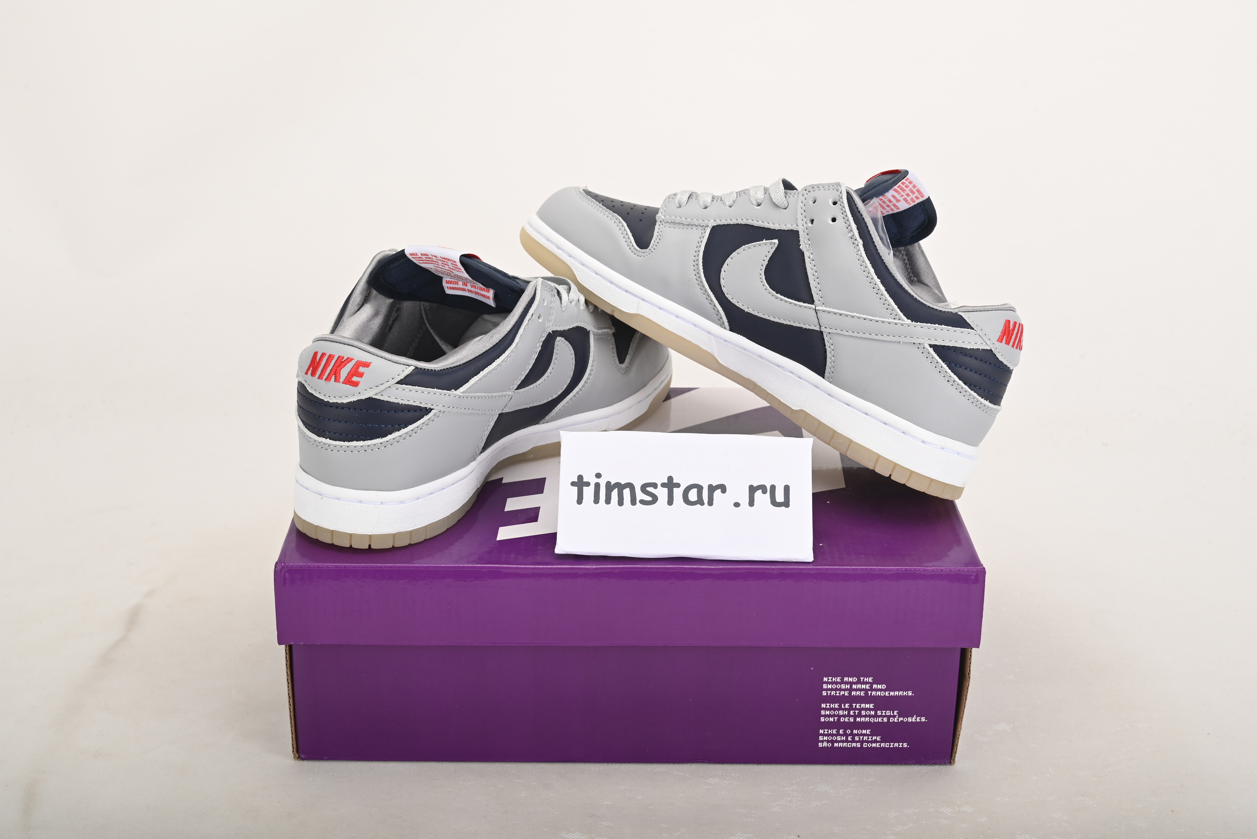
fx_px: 1607
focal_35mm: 46
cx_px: 628
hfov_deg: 42.7
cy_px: 420
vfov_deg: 29.3
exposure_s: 1/200
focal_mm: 46
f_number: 11
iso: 100
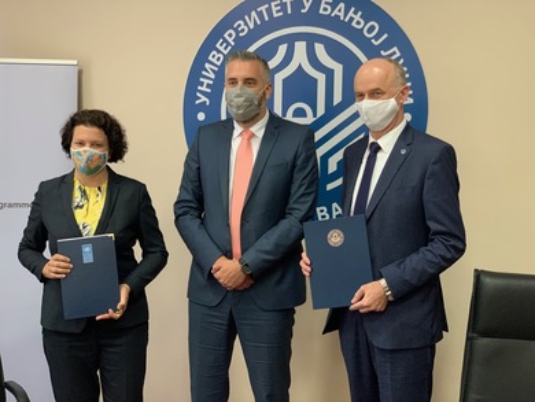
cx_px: 268
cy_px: 201
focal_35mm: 52
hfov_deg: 36.8
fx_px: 804
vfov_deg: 28.1
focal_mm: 6
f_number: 2.4
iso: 200
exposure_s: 1/50
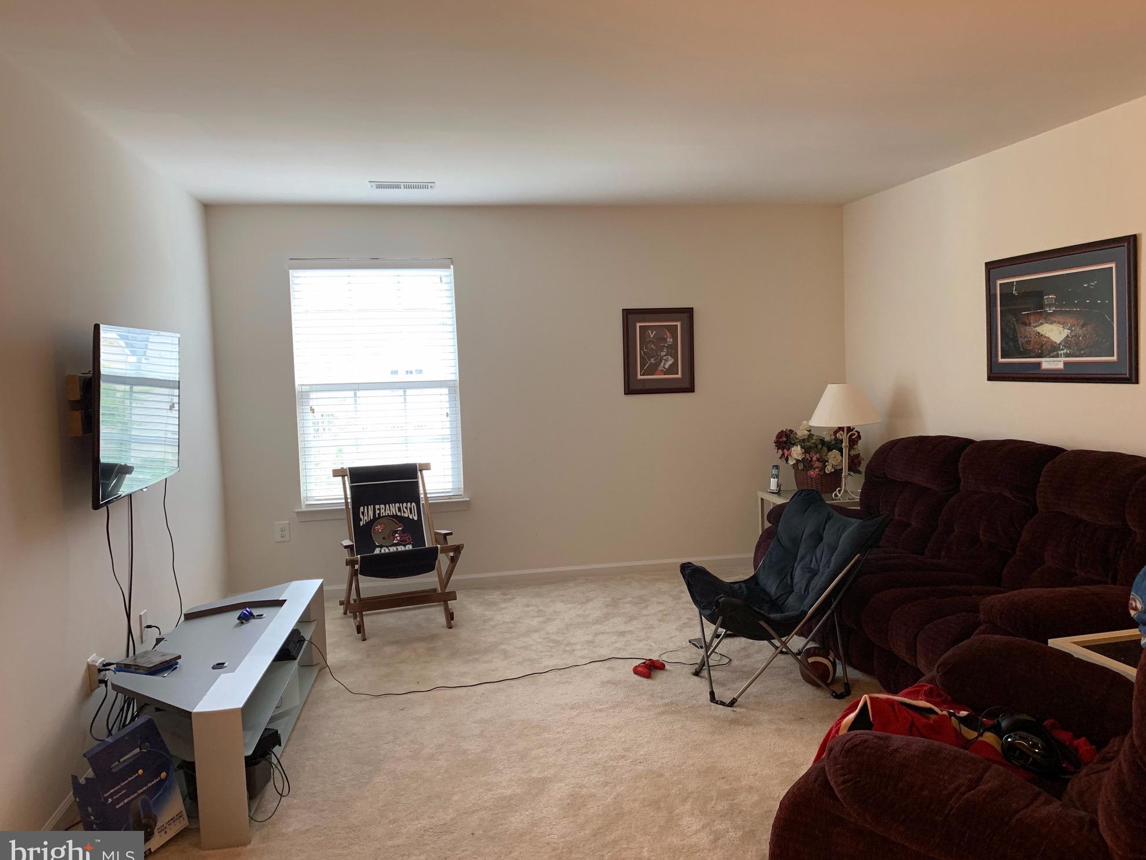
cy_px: 432
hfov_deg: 65.3
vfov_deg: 51.4
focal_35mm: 27
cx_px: 594
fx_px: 894
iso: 160
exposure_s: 1/60
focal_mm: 4.25
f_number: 1.8
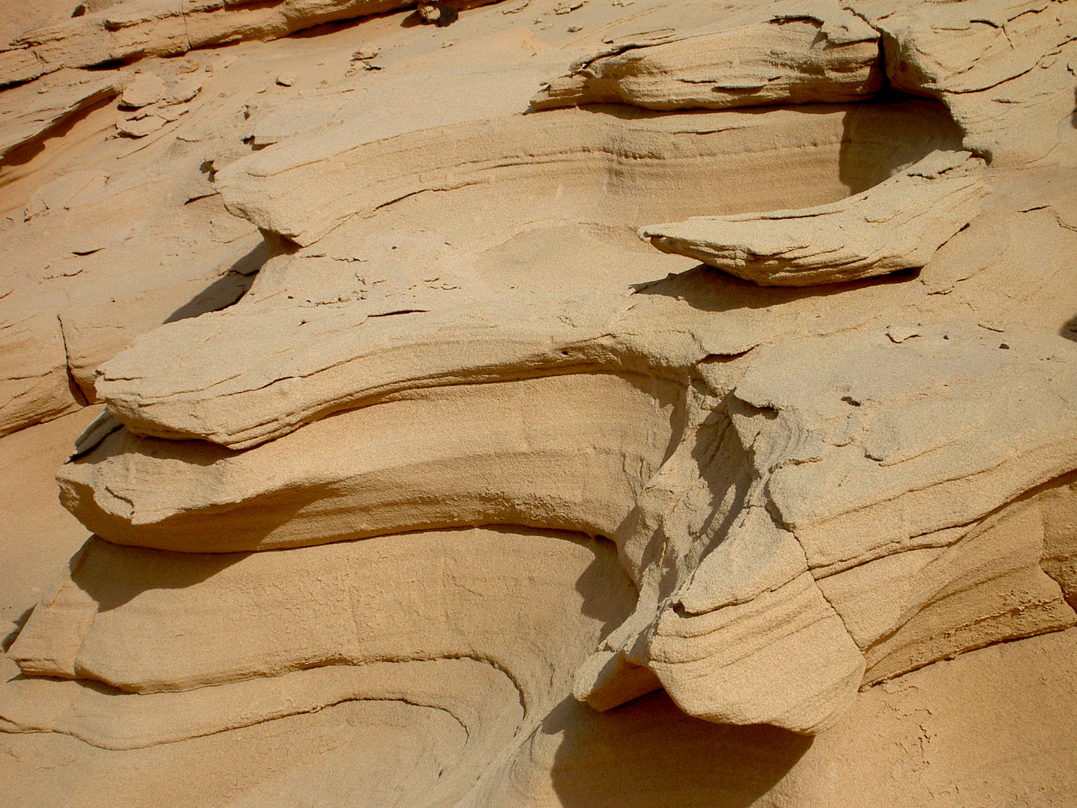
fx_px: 3174
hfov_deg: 19.3
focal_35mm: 102
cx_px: 538
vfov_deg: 14.5
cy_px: 404
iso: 50
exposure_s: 1/320
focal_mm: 16.8
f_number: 8.3
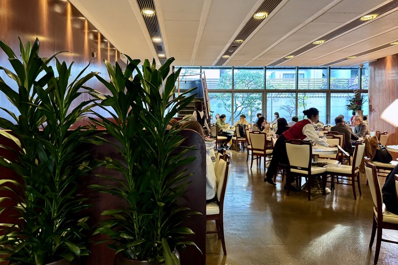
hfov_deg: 69.4
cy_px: 114
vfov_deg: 49.4
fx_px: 287
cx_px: 194
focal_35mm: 26
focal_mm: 6.76
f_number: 1.78
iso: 640
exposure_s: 1/60
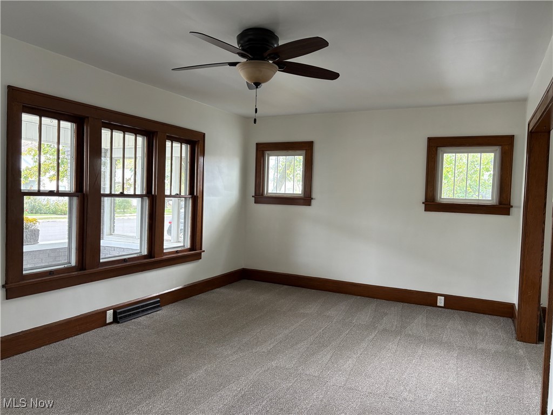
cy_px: 208
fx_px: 415
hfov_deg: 67.3
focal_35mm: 26
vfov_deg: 53.1
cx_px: 276
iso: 125
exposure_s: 1/72
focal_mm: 5.96
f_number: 1.6
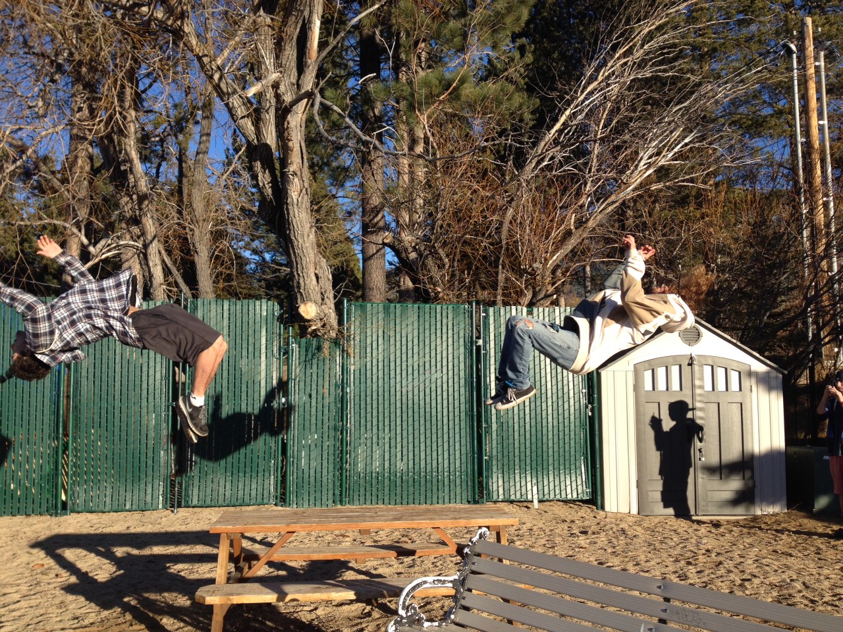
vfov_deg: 40.7
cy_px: 316
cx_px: 422
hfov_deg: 52.6
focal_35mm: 35
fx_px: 852
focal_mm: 4.28
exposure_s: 1/951
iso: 50
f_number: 2.4
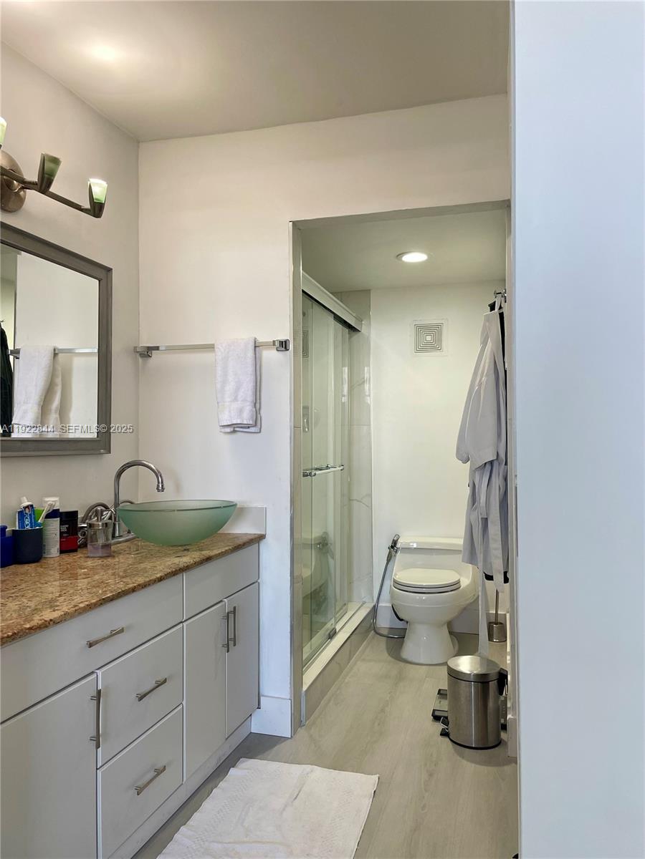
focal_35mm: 26
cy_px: 430
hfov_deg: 53.1
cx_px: 322
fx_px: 646
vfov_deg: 67.3
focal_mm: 4.2
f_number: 1.6
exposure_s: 1/120
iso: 80
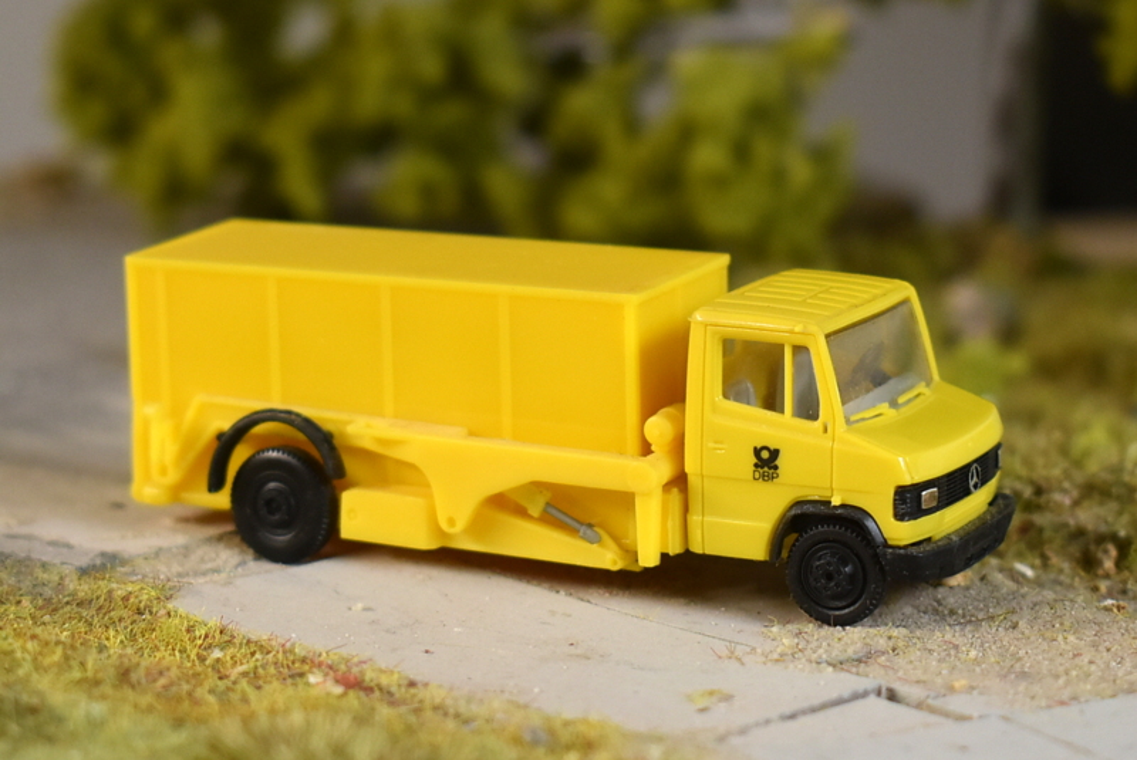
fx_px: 2276
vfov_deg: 19.0
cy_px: 380
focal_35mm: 72
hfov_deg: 28.0
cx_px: 568
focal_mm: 48
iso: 800
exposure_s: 1/60
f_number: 5.3
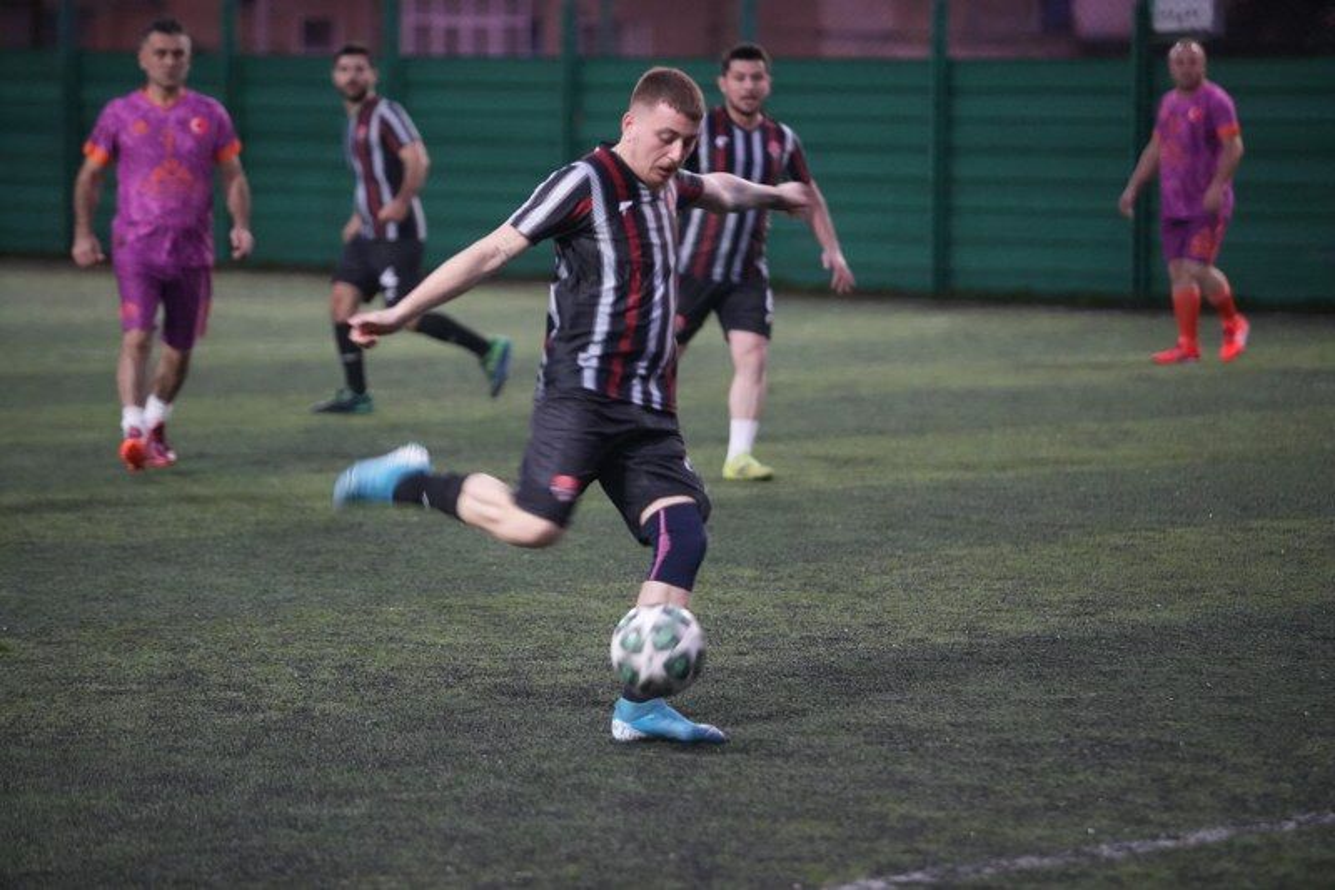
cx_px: 668
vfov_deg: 8.6
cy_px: 445
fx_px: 5932
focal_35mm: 160
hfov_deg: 12.8
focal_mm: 160
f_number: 2.8
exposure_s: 1/160
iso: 6400
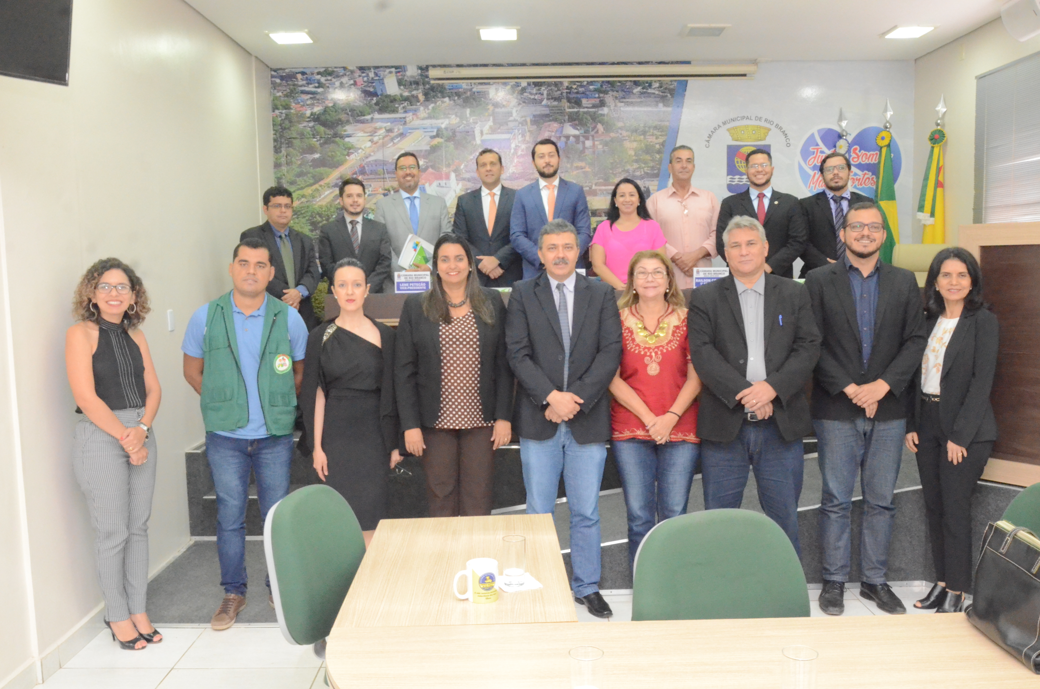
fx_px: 908
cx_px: 520
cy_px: 344
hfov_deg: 59.6
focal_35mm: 32
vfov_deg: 41.5
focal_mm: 21
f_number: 11
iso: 6400
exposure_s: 1/60
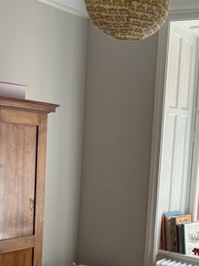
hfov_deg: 22.1
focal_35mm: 65
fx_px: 499
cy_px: 199
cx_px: 174
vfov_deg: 29.4
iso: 50
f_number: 1.6
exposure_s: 1/121
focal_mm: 5.96
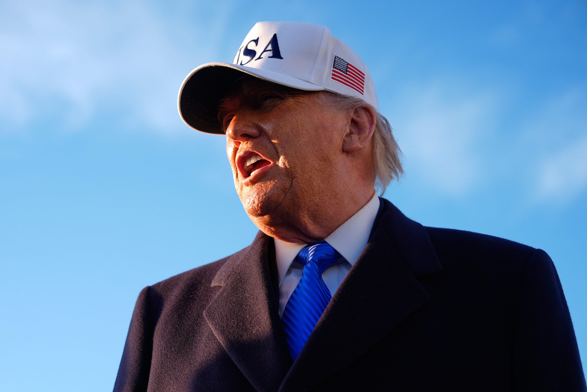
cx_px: 291
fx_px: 1158
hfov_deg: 28.5
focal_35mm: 71
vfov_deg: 19.2
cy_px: 194
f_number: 4
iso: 200
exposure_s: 1/500
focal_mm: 70
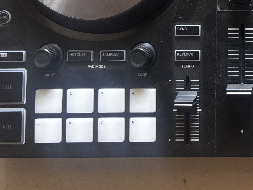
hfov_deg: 25.3
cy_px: -49
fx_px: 512
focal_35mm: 70
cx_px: 294
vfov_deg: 19.5
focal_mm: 5.96
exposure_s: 1/38
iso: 640
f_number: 1.6
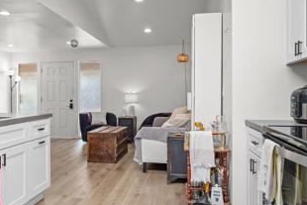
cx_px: 124
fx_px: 290
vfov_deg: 38.8
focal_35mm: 34
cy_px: 90
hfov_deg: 55.3
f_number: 8
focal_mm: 16.5
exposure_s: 1/8
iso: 100
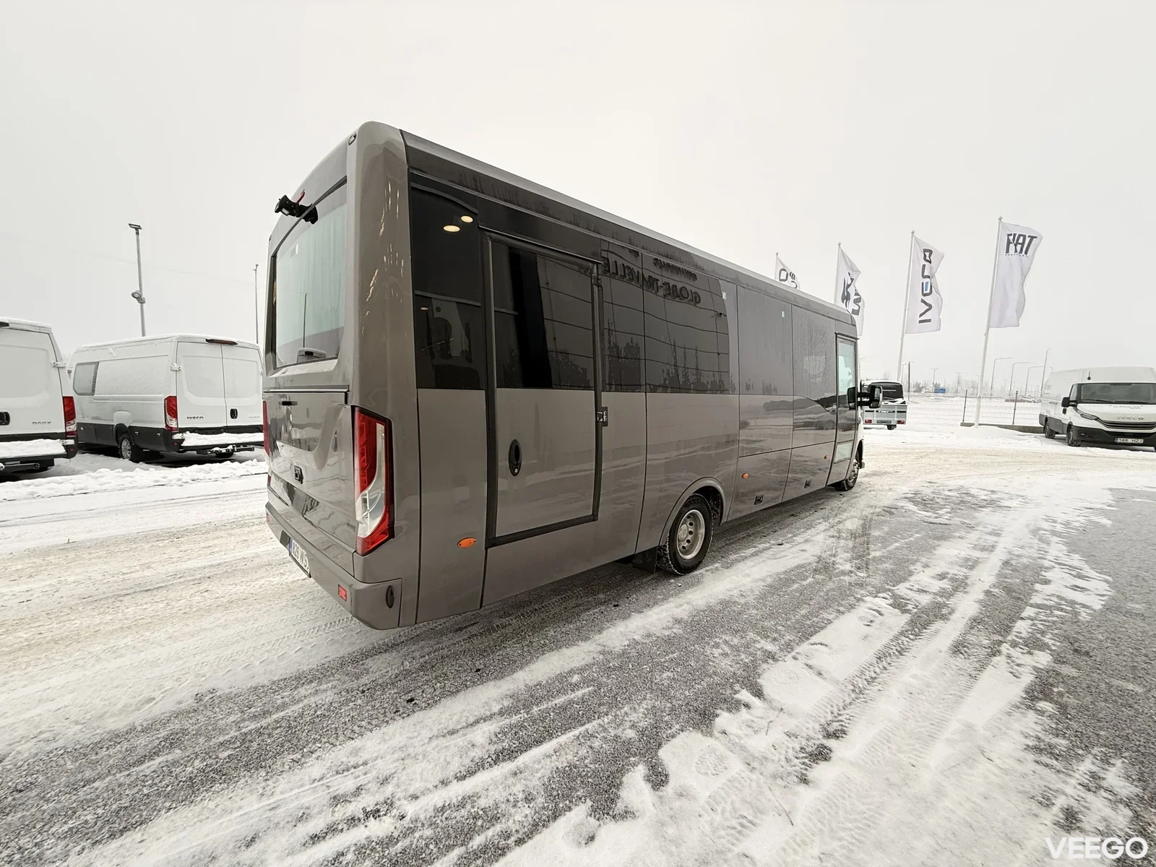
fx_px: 468
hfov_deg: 102.1
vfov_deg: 85.7
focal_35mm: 14
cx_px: 578
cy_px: 434
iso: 160
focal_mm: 2.22
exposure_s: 1/99
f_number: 2.2
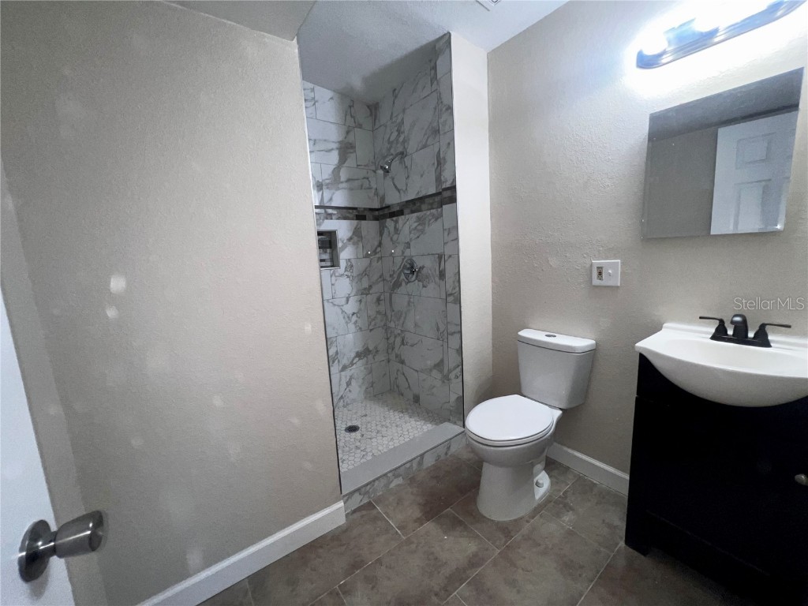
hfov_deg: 106.2
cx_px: 404
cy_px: 303
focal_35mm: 13
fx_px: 303
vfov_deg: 89.9
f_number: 1.8
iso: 80
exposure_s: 1/120
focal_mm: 1.57
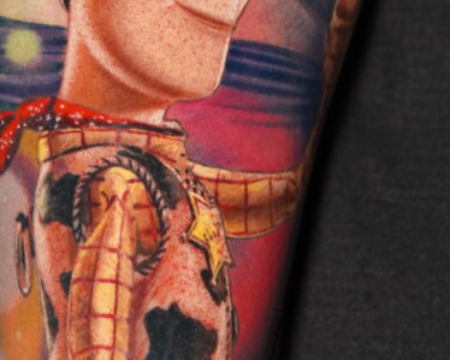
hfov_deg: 14.8
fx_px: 1731
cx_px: 171
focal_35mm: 130
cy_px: -14
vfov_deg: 11.7
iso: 500
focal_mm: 30
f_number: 2.2
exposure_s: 1/80
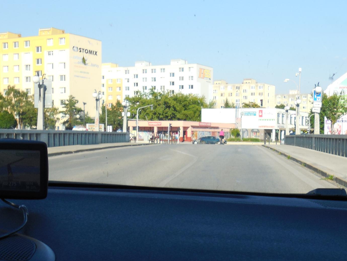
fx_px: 571
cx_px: 221
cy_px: 186
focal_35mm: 57
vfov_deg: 25.4
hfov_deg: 33.6
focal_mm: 6
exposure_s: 1/500
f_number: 3.9
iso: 125
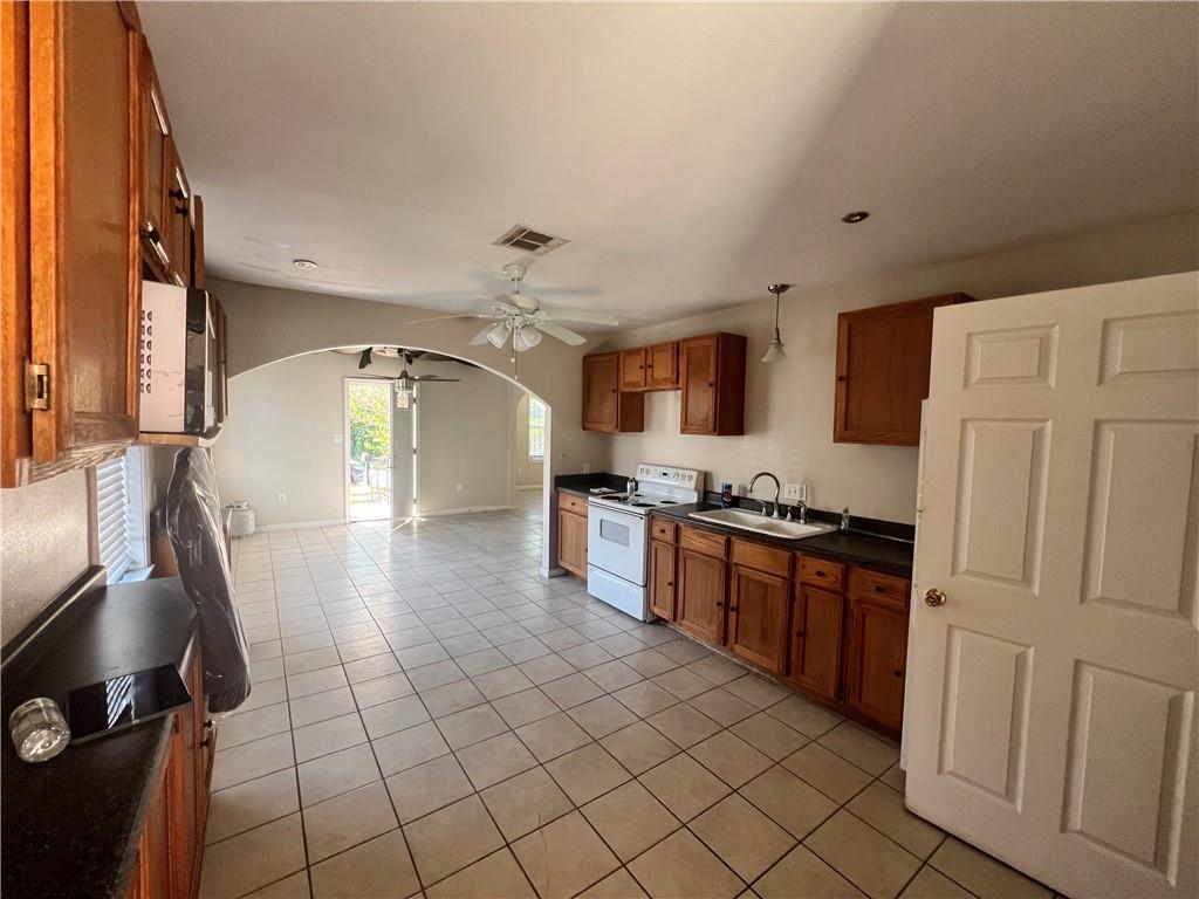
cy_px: 450
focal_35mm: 13
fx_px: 450
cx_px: 600
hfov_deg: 106.2
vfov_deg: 89.9
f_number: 1.8
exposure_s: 1/99
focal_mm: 1.57
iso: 160
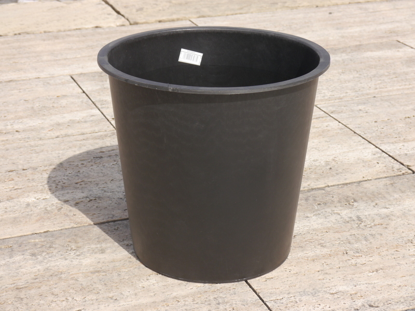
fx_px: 1007
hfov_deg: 23.3
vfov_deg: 17.6
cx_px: 208
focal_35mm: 84
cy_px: 156
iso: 160
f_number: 9
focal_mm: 42
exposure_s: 1/320
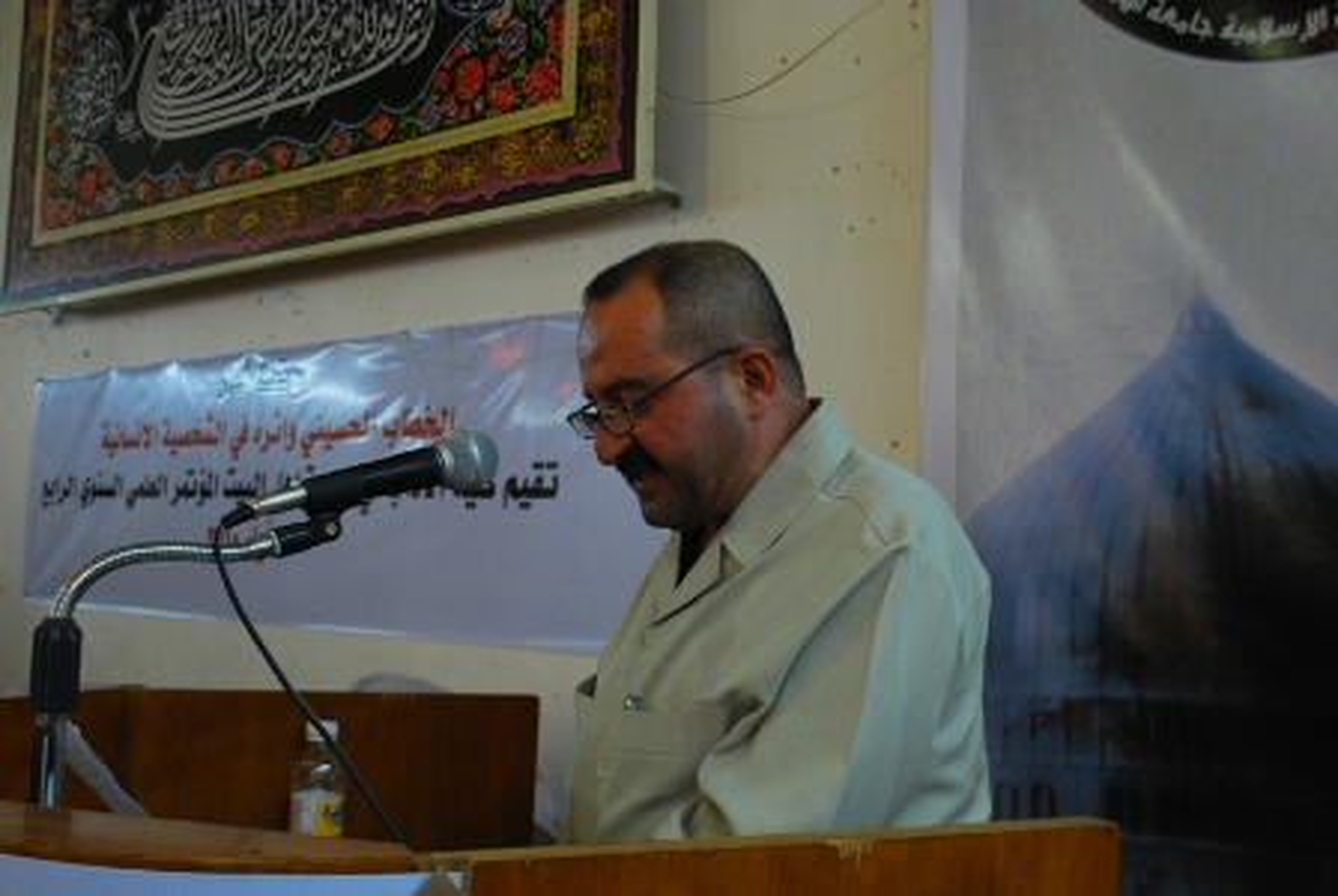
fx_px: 1451
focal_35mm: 39
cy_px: 448
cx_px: 669
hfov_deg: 49.5
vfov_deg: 34.3
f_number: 5.6
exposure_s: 1/25
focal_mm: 26
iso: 800
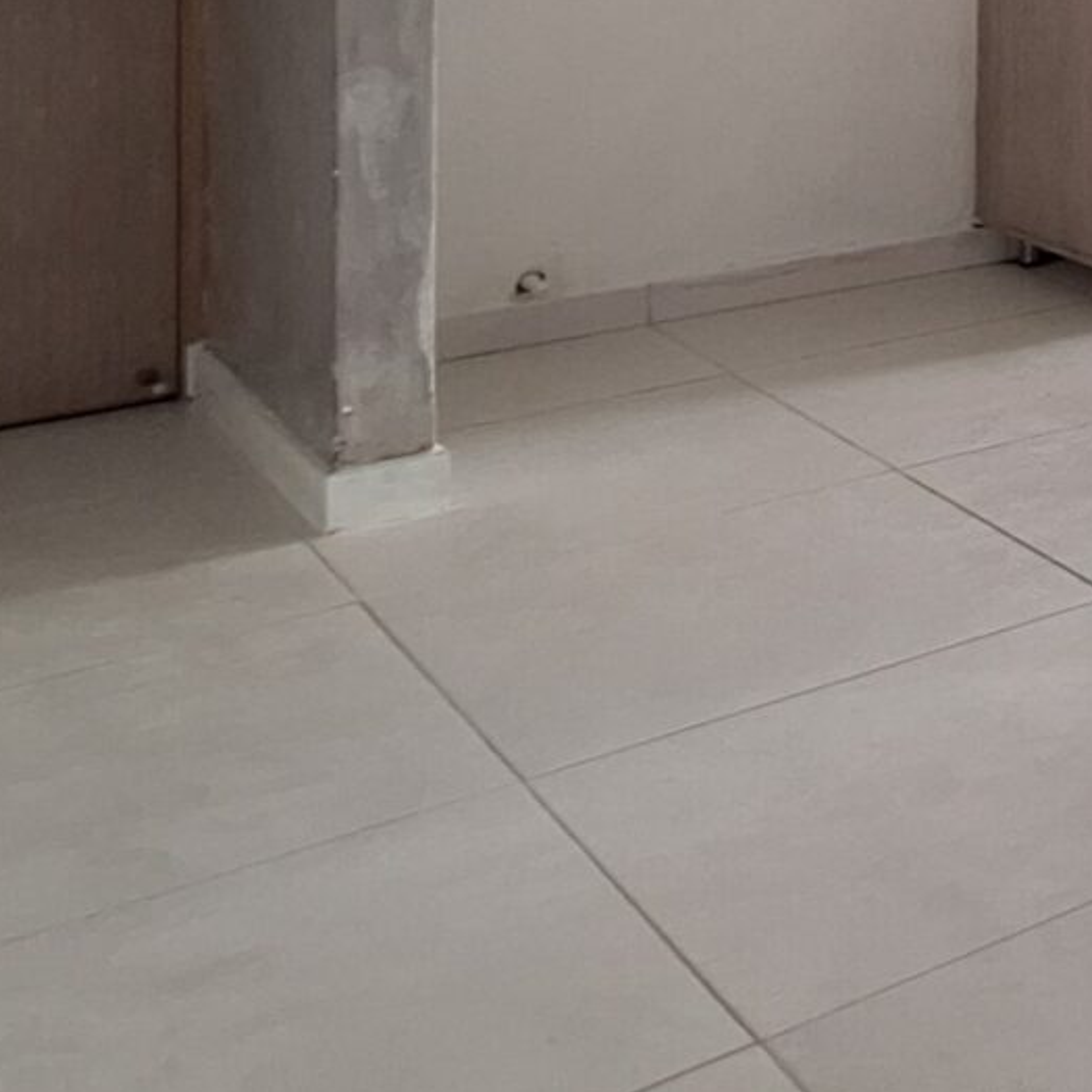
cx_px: 1982
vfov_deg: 26.8
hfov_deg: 20.8
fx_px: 1999
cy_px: -245
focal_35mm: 56
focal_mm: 1.74
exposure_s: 1/40
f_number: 2.2
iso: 64
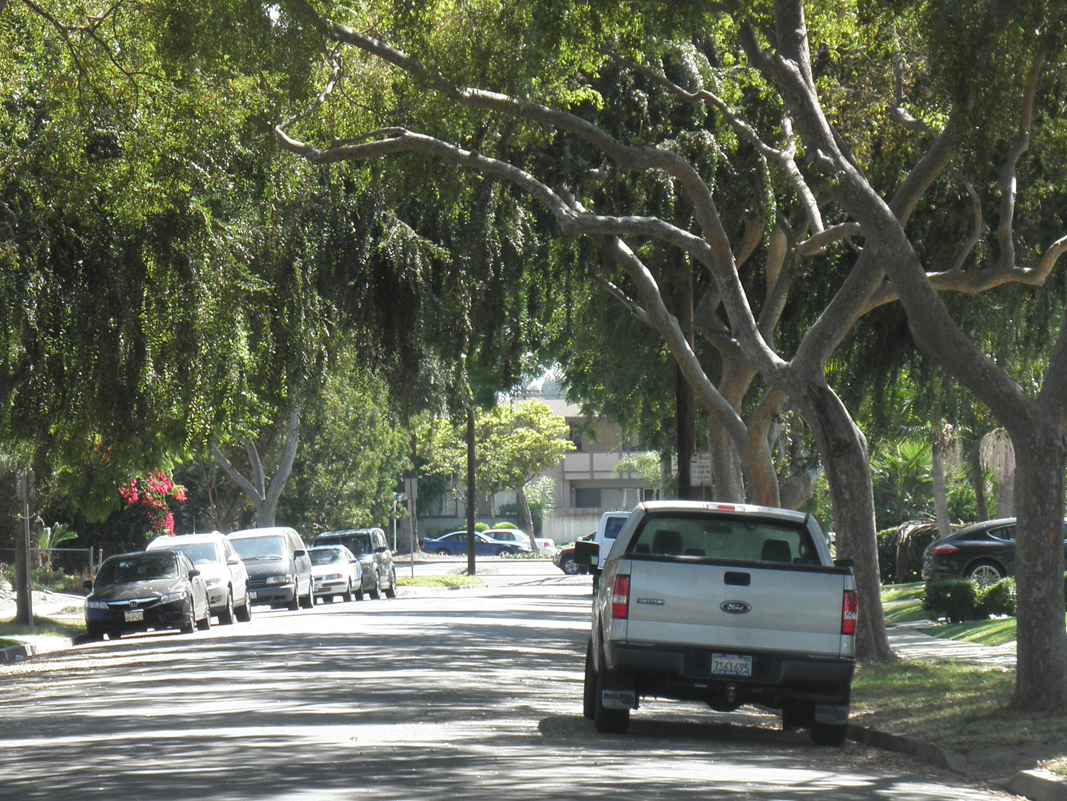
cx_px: 354
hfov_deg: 11.4
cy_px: 262
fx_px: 5333
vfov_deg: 8.6
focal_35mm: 173
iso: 64
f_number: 4.4
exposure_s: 1/125
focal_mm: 19.1
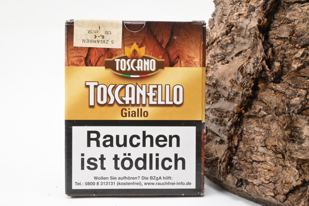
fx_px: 315
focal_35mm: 37
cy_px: 103
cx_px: 154
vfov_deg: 36.2
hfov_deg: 52.2
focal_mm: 24.5
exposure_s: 1/15
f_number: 22
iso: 640
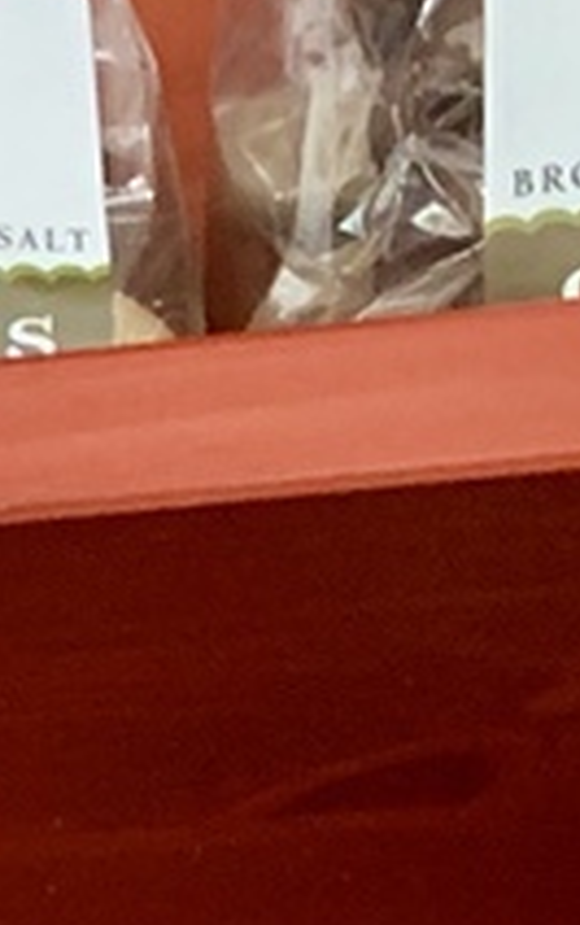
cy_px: 2522
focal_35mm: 187
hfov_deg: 6.4
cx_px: -1138
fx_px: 4717
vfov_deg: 9.4
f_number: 1.8
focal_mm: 4.25
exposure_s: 1/60
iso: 400
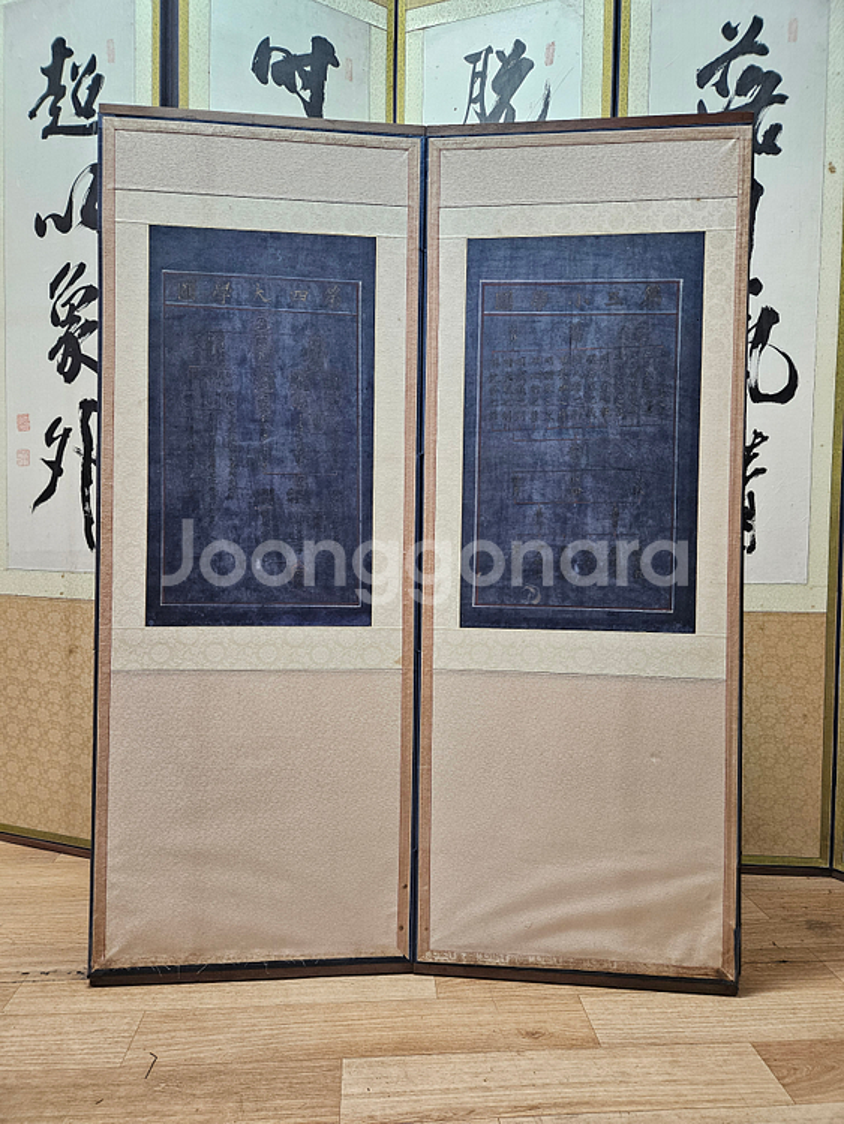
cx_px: 422
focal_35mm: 23
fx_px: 747
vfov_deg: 73.9
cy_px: 562
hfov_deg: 58.9
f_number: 1.8
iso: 200
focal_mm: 5.4
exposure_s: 1/120
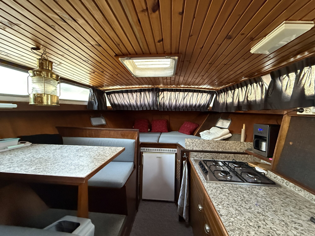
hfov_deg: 102.1
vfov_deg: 85.7
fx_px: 127
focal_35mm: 14
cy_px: 118
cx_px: 158
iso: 800
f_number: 2.2
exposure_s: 1/60
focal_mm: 2.22
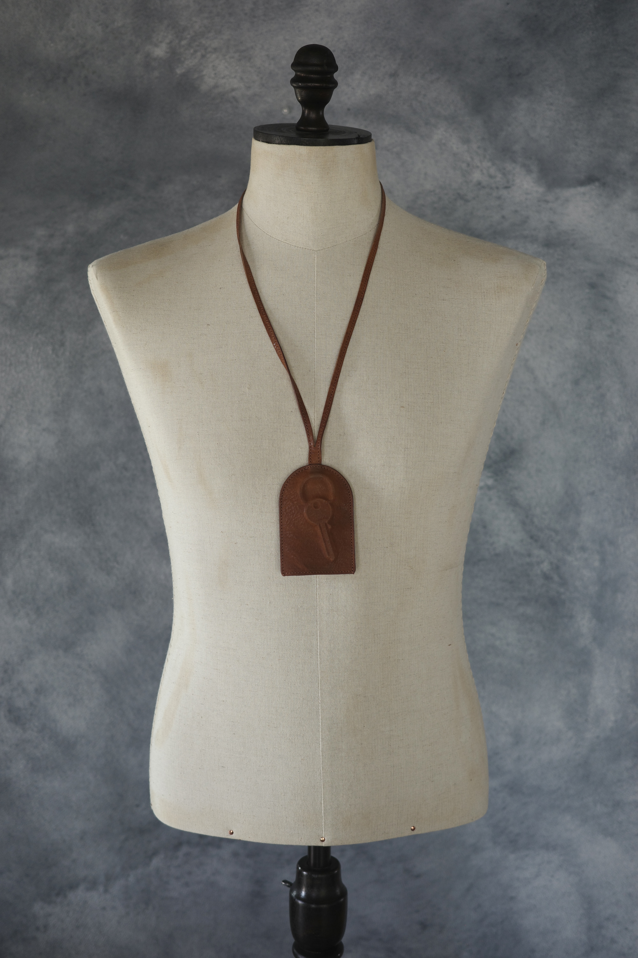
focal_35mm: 40
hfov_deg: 33.4
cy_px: 479
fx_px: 1063
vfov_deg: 48.5
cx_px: 319
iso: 100
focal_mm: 26
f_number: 2.8
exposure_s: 1/40
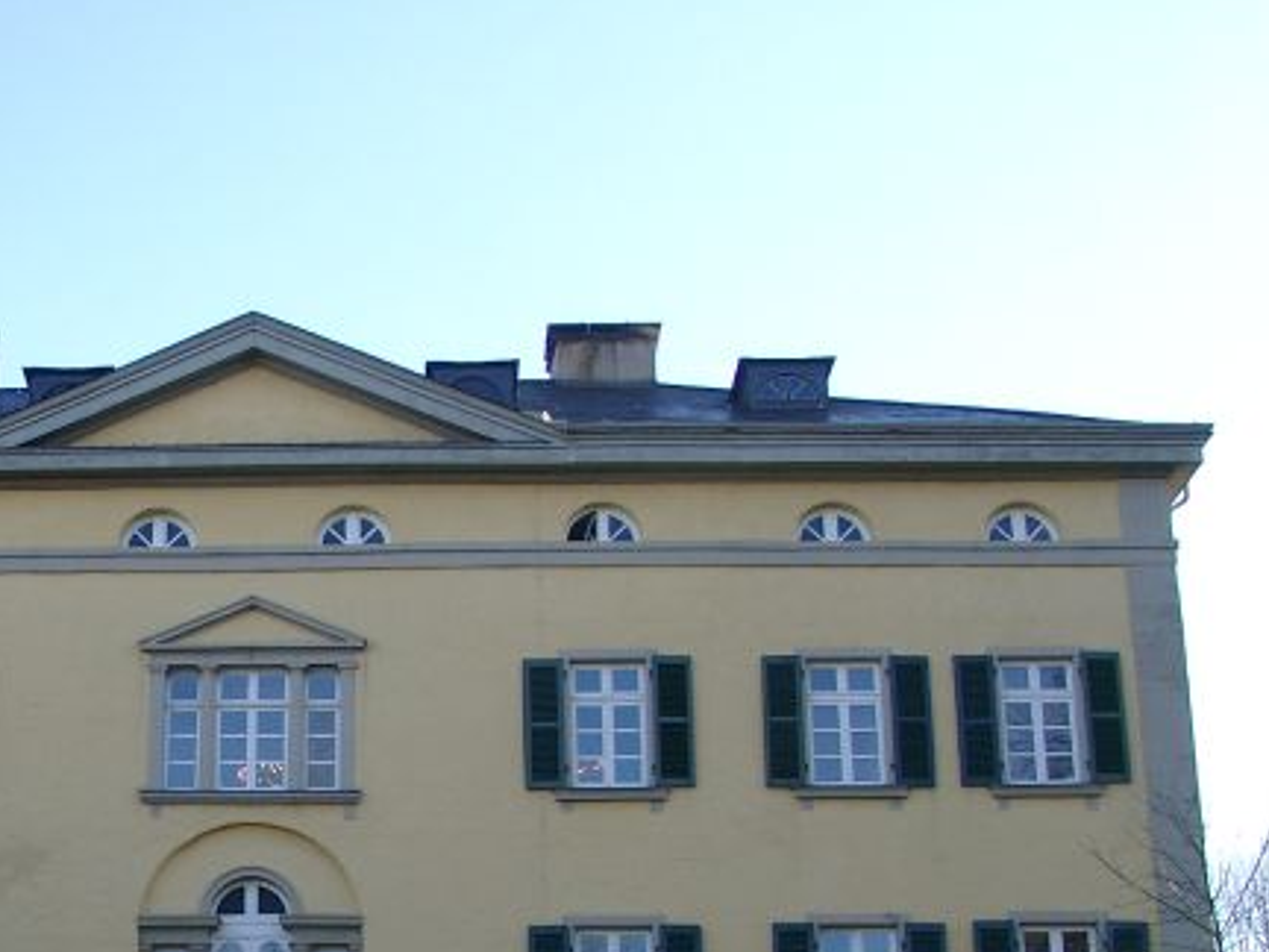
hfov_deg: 29.5
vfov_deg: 22.9
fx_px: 2310
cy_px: 799
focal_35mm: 63
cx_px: 132
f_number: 4
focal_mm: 7.13
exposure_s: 1/219
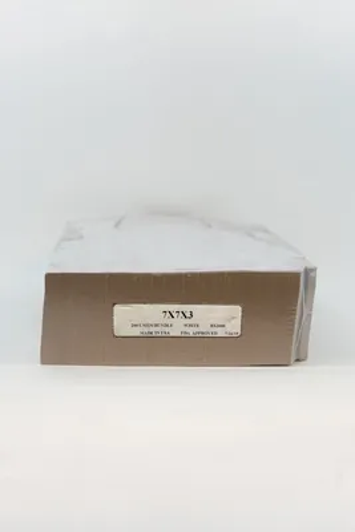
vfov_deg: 36.9
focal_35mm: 54
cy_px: 266
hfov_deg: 25.1
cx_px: 178
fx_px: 798
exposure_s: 1/15
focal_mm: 54
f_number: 5
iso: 100
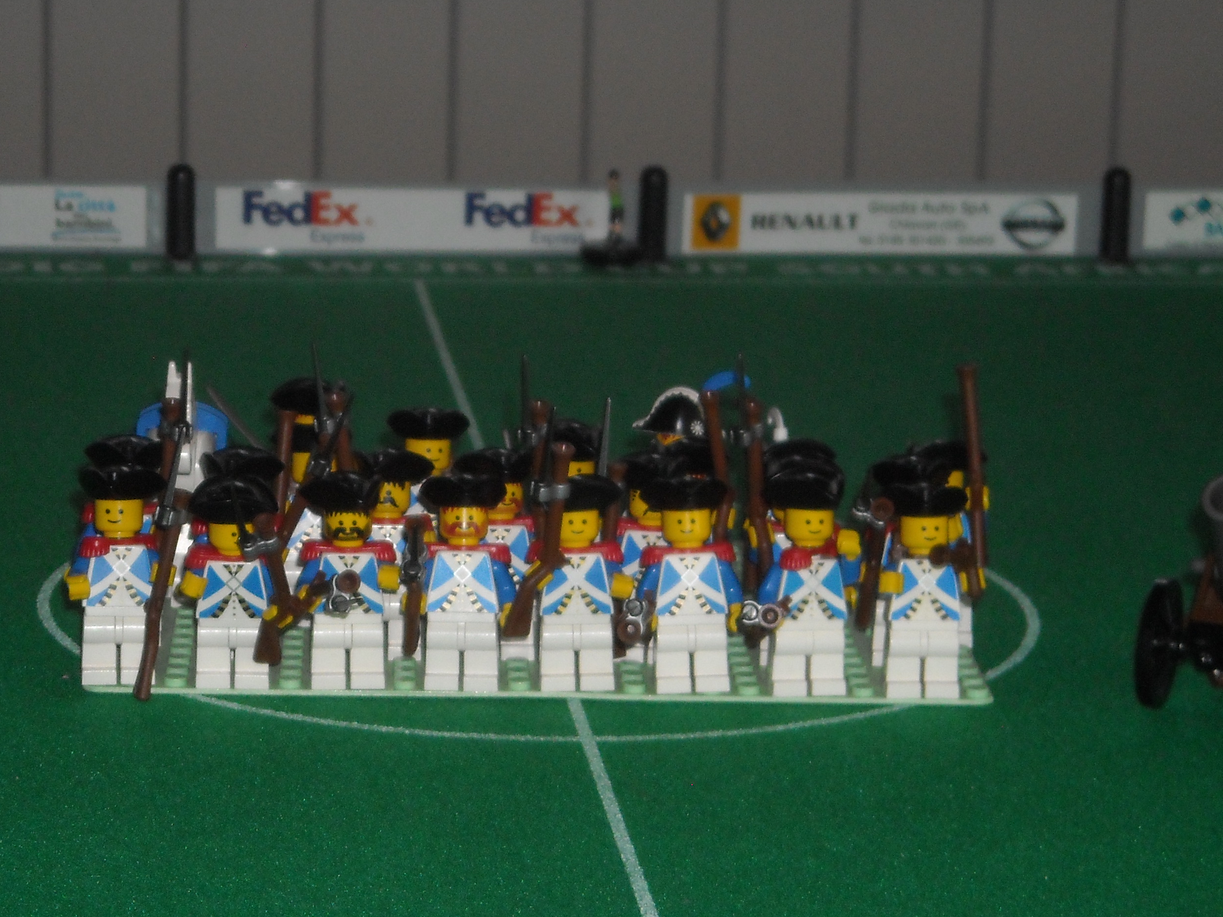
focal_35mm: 130
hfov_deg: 15.2
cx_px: 479
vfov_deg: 11.4
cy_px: 554
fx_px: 4593
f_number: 4.7
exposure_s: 1/125
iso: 200
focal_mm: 17.1
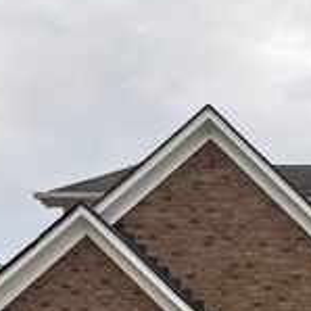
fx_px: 722
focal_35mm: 71
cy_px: 362
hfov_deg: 22.1
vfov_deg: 22.6
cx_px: 392
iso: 80
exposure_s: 1/805
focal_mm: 6.76
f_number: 1.78
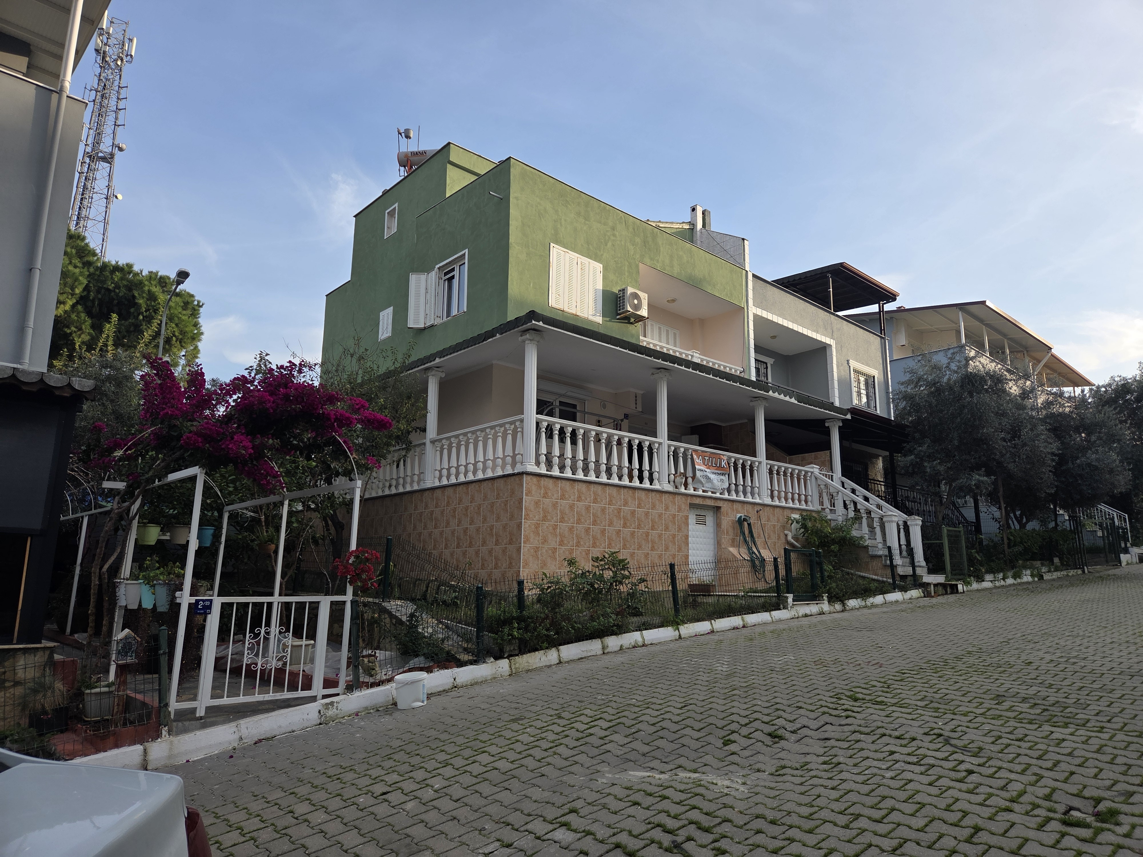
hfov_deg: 73.9
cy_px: 428
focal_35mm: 23
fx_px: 759
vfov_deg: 58.9
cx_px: 572
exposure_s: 1/1672
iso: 80
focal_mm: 5.4
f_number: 1.8
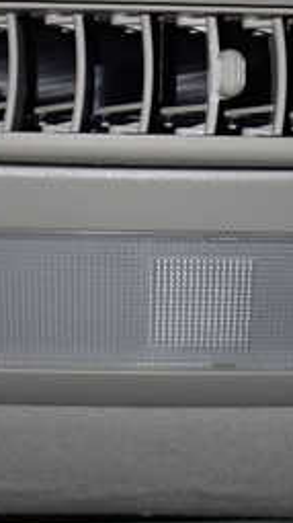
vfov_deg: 25.3
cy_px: 76
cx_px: 195
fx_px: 1135
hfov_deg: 14.7
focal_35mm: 82
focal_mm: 5.79
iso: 400
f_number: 2.4
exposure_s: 1/30
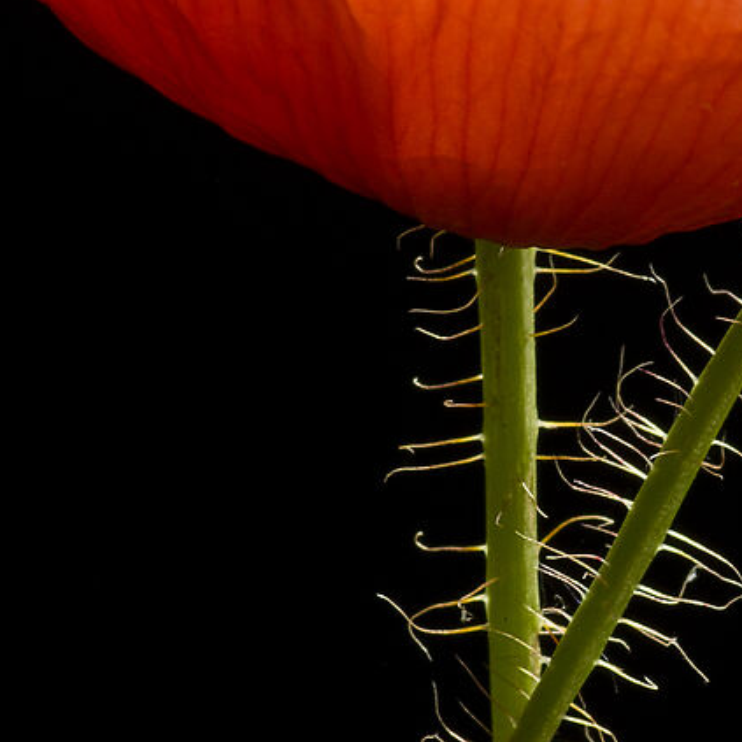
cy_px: 496
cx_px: 851
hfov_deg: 2.4
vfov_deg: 2.4
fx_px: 17509
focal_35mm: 722
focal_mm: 100
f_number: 13
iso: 100
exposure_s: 15
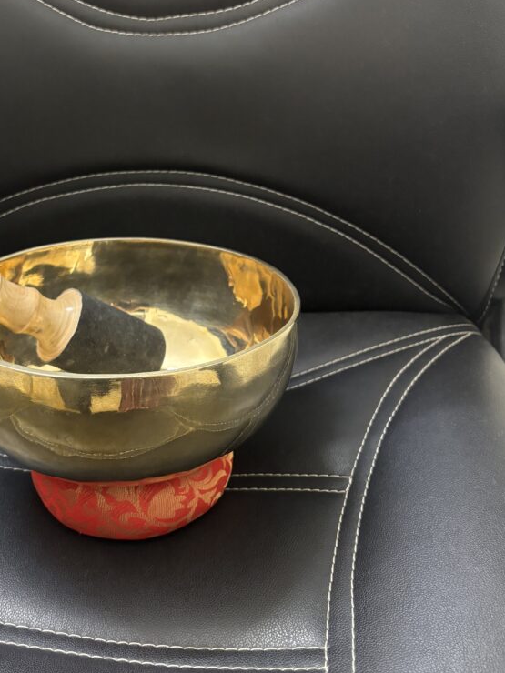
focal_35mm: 36
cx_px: 160
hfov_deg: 39.1
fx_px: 700
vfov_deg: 51.3
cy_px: 310
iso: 400
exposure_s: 1/33
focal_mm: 5.96
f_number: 1.6
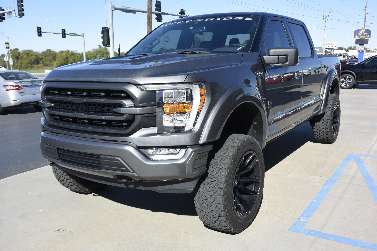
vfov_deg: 38.9
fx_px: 356
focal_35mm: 34
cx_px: 188
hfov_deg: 55.8
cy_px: 126
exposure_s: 1/500
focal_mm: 12.6
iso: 160
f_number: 5.6
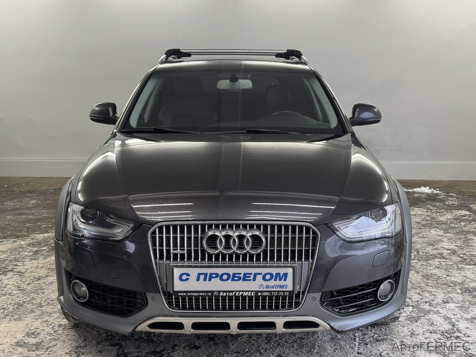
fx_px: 660
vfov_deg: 30.3
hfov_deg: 39.7
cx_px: 238
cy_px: 178
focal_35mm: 48
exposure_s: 1/100
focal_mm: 6.76
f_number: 1.78
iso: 64
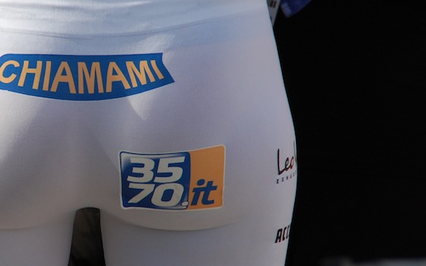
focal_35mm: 597
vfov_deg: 2.2
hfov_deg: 3.5
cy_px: 118
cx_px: 98
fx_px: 6934
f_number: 6.3
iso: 400
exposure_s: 1/1250
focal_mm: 200
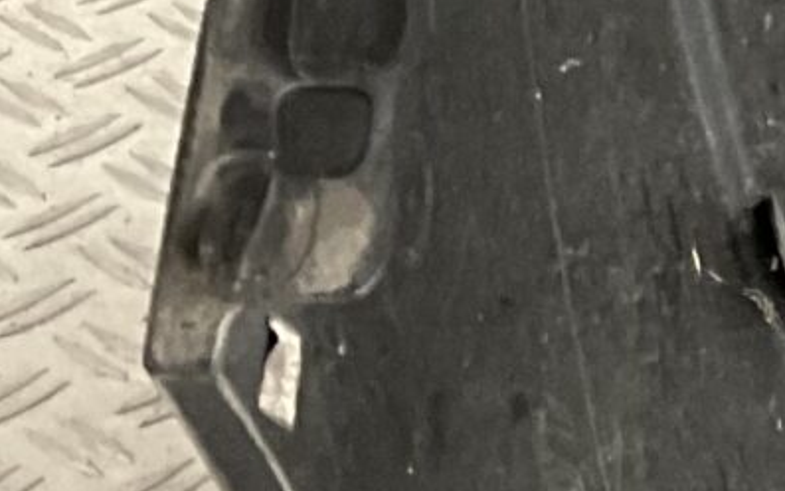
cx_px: 2304
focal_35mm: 198
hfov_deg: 8.8
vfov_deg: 6.6
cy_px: 63
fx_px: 4235
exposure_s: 1/50
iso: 64
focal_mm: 3
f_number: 1.8
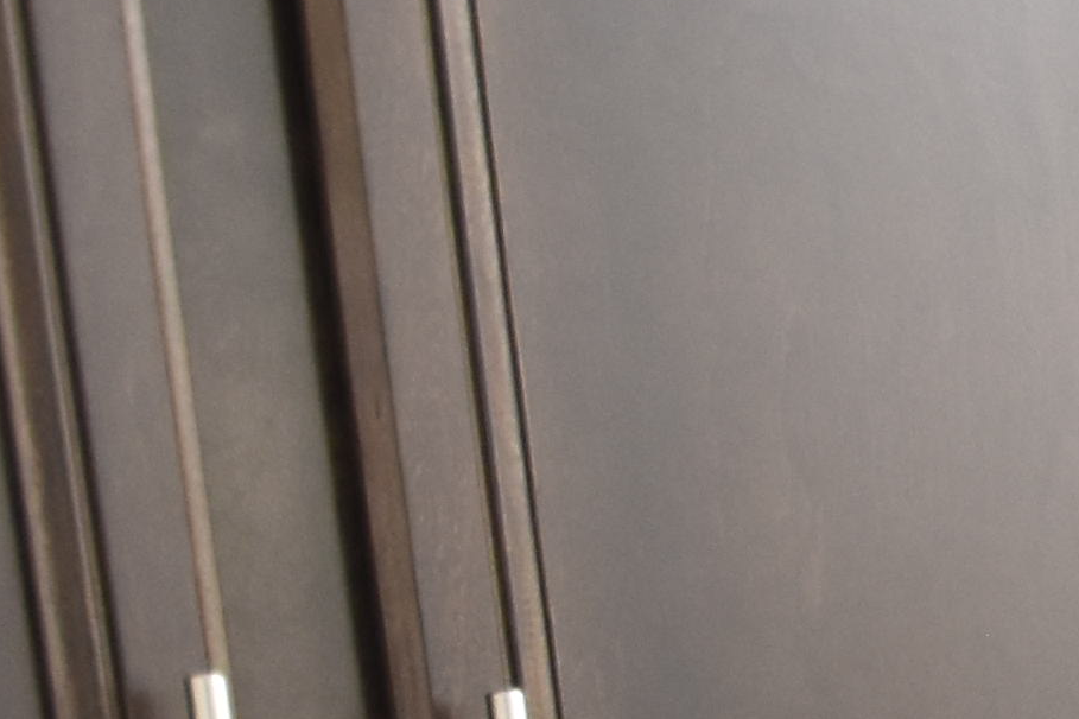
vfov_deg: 12.0
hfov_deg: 15.7
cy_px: 1539
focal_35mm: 99
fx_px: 2967
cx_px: 2227
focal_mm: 10
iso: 800
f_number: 3.5
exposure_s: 1/10
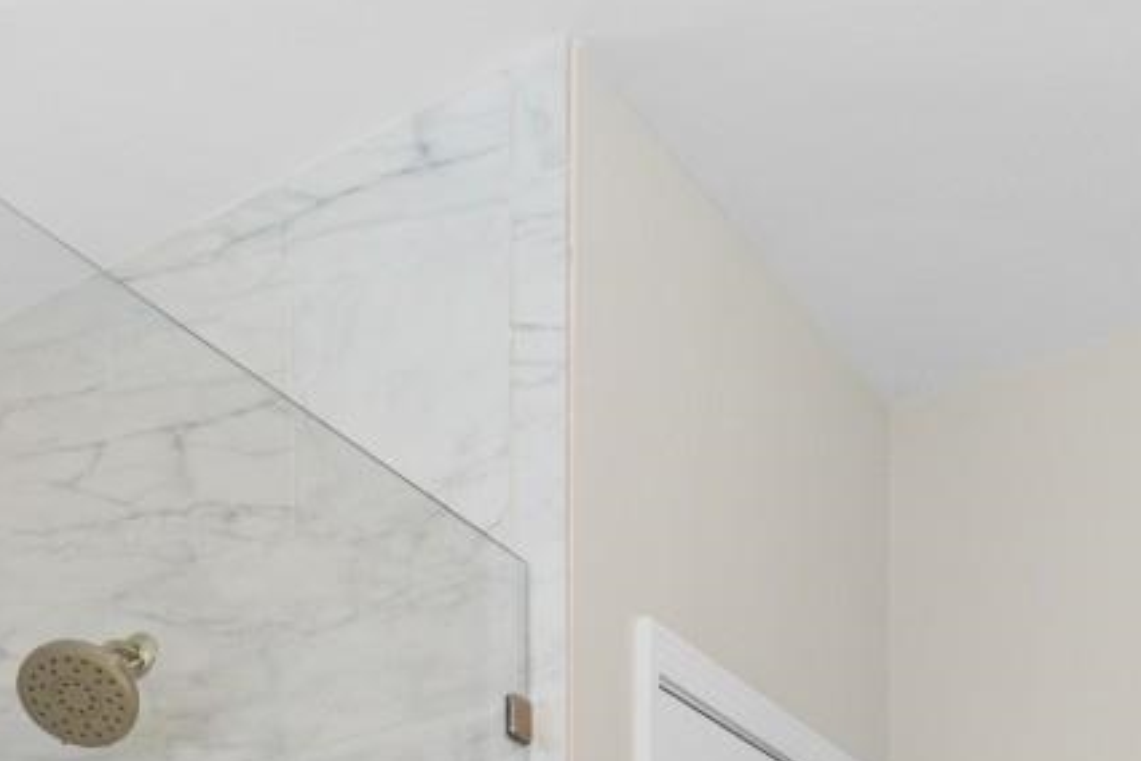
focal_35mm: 57
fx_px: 1806
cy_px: 1367
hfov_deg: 29.9
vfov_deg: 18.6
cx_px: -236
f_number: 4.5
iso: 100
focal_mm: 10
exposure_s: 1/6
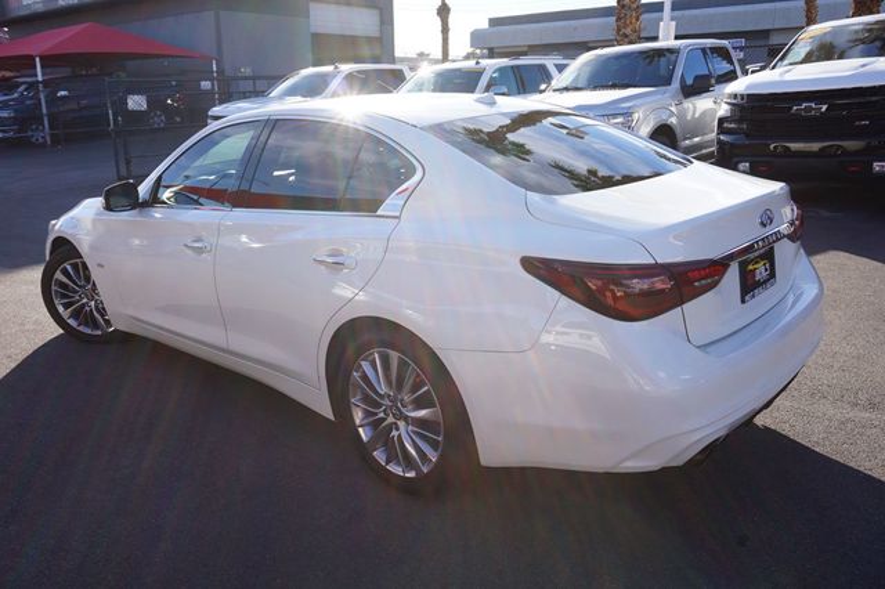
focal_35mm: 30
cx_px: 442
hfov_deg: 62.0
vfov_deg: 43.6
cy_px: 294
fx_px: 737
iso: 100
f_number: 9
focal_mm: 20
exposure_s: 1/80
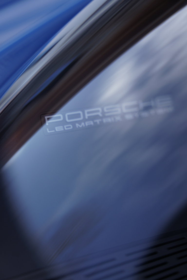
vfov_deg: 28.8
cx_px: 94
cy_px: 140
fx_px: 544
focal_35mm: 70
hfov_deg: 19.5
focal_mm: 70
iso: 160
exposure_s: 1/800
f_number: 2.8
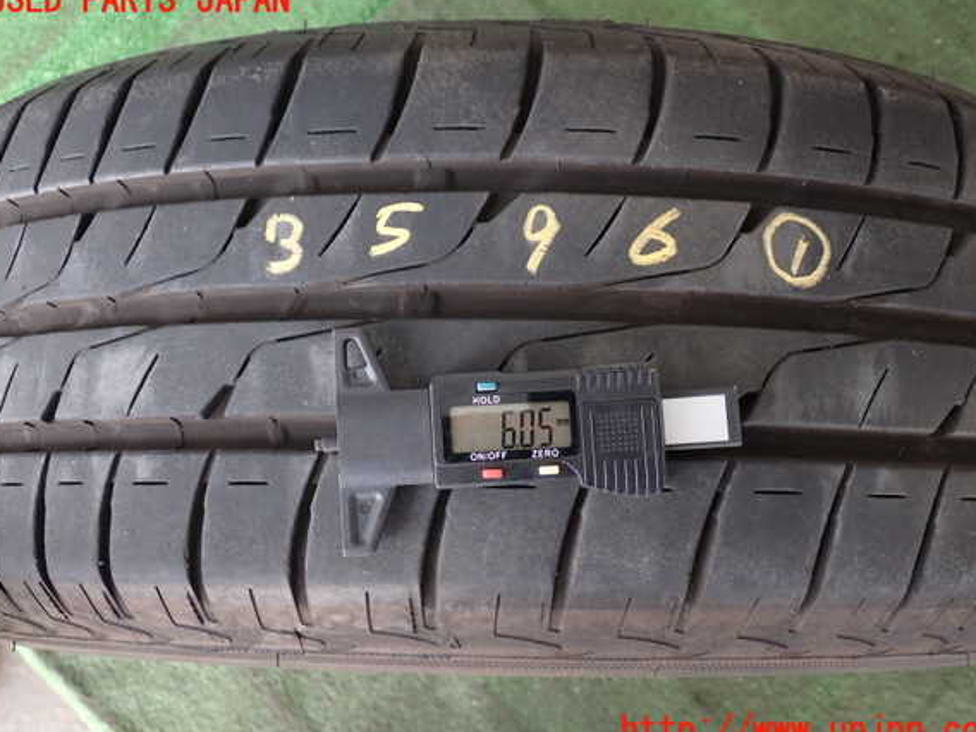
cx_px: 493
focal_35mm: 38
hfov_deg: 49.0
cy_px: 366
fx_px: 1071
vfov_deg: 37.7
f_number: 2.5
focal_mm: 6.37
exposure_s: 1/40
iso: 200
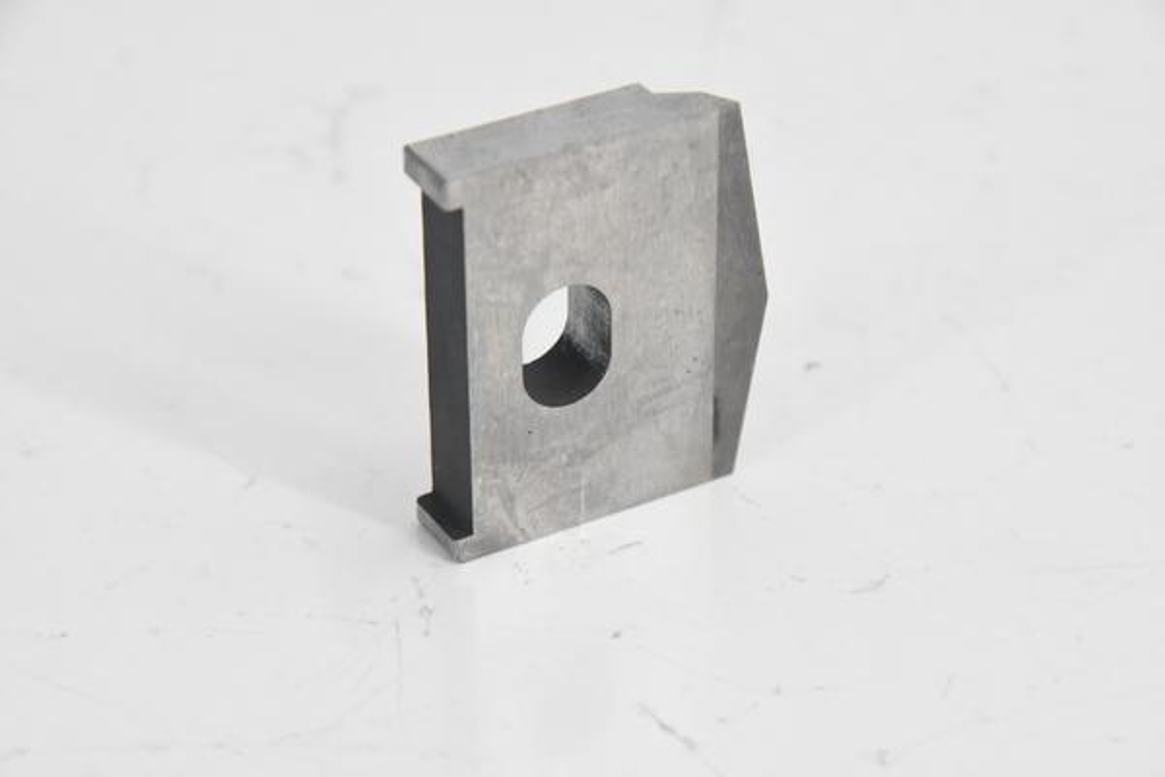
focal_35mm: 120
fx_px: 3883
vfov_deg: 11.4
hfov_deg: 17.1
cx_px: 582
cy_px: 388
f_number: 7.1
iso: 5000
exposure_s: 1/800
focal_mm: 80
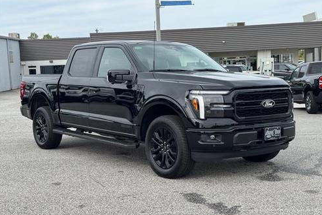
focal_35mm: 51
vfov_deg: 26.5
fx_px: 456
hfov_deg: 38.9
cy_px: 107
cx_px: 161
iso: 64
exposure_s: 1/2611
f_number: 1.78
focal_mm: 6.76
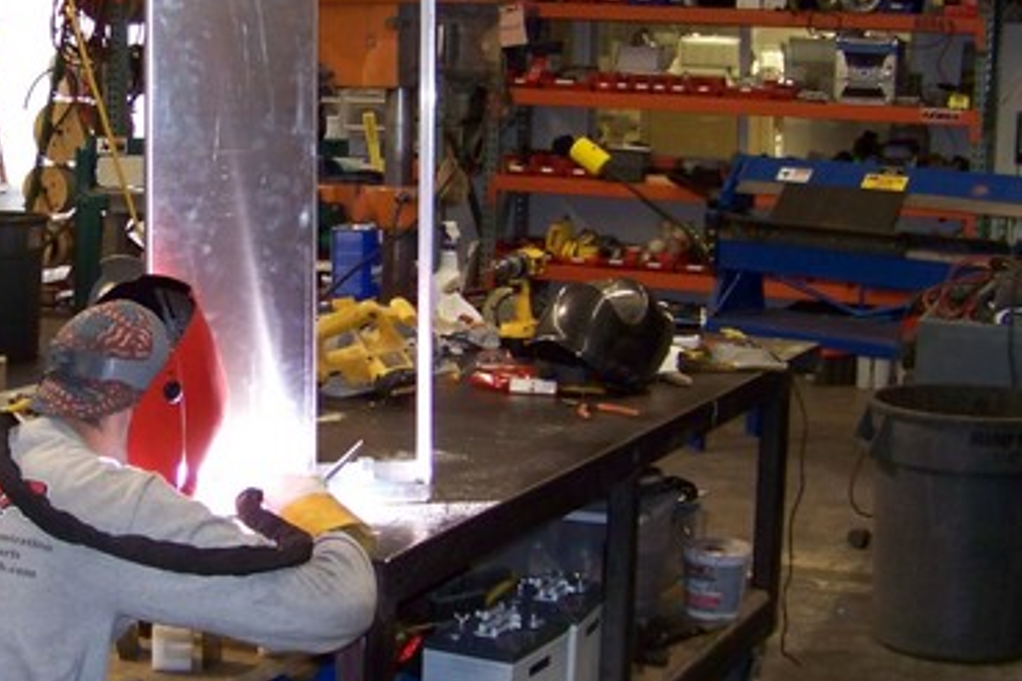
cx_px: 357
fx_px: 2015
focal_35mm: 71
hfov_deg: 28.3
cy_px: 345
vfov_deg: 19.2
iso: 200
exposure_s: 1/30
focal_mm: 5.85
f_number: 2.8
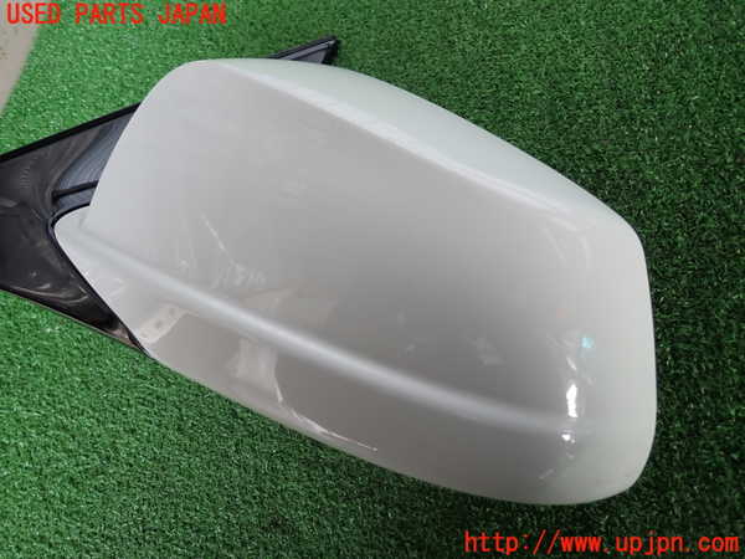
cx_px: 372
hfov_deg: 69.4
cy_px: 280
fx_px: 538
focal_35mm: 25
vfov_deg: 54.9
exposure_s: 1/60
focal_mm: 4.5
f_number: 2
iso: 125
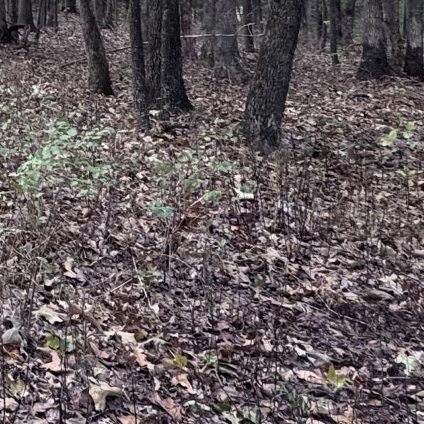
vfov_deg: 24.6
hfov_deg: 21.2
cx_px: -285
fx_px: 859
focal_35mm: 62
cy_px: -109
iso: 80
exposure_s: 1/99
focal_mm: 2.22
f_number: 2.2
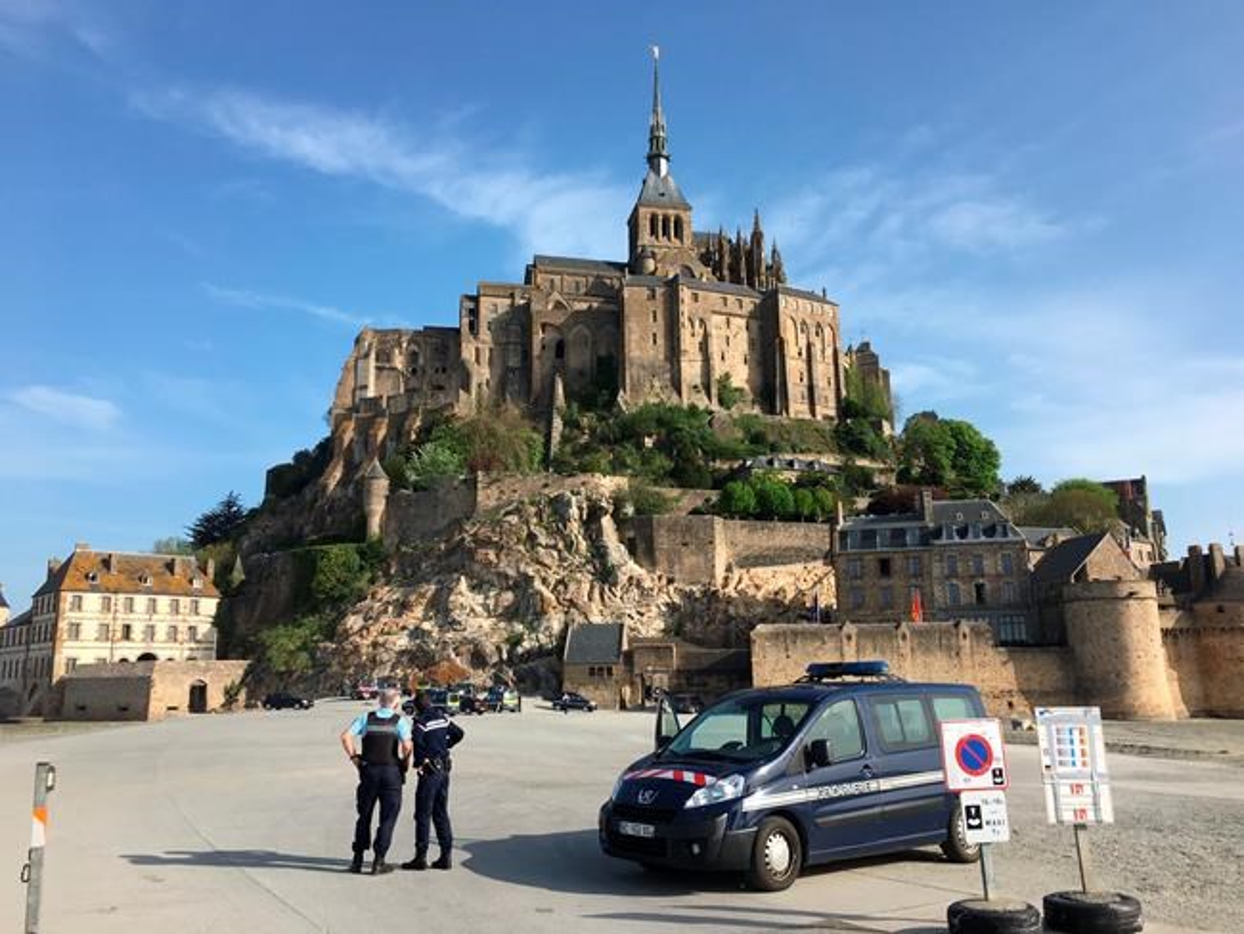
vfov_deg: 48.3
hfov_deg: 61.6
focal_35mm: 29
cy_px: 467
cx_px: 622
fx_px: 1043
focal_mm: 4.15
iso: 25
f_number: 2.2
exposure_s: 1/1326
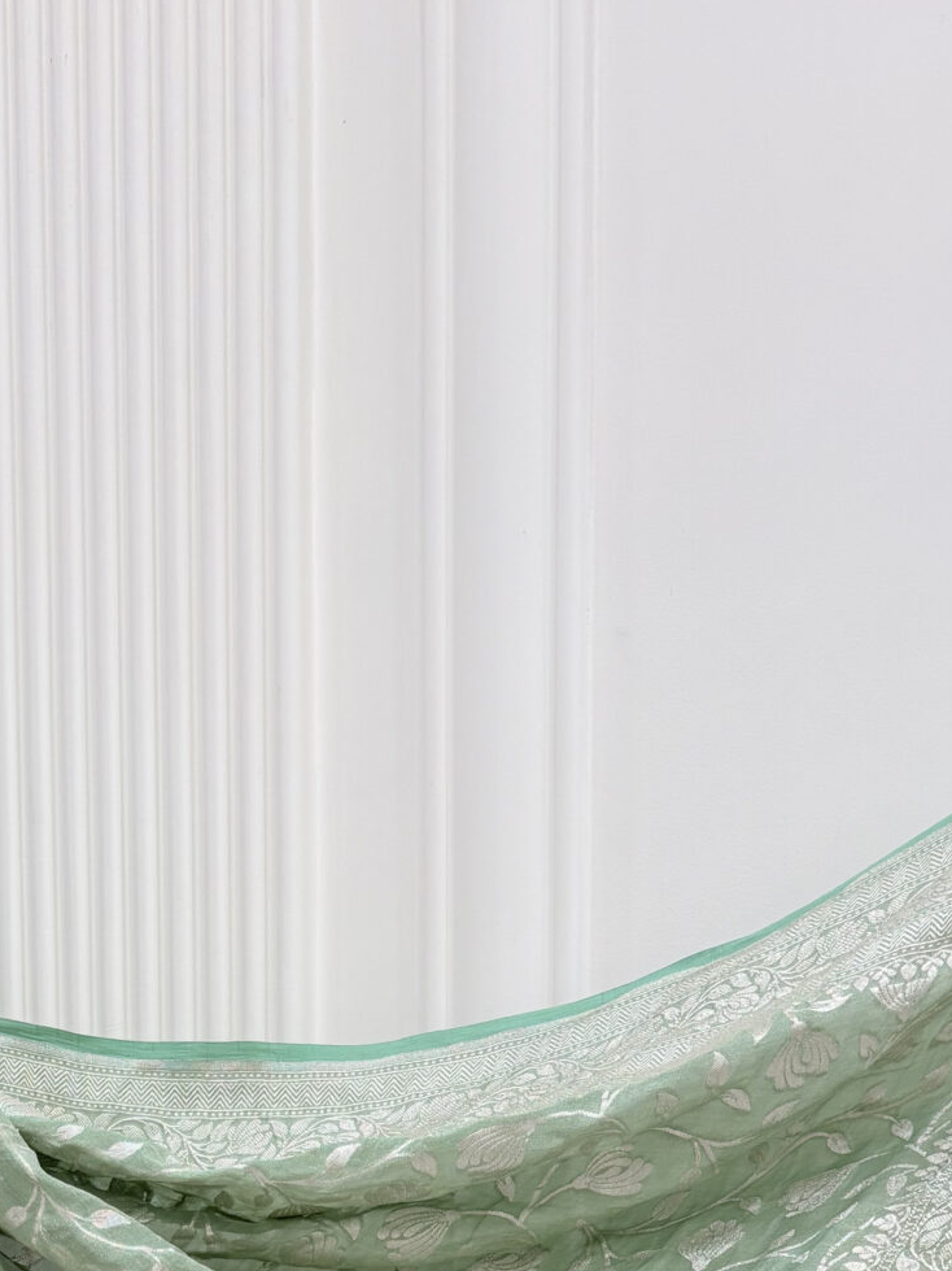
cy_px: 1603
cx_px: 88
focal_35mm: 68
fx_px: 2494
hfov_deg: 21.1
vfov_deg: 25.1
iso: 40
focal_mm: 5.96
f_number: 1.6
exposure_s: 1/100
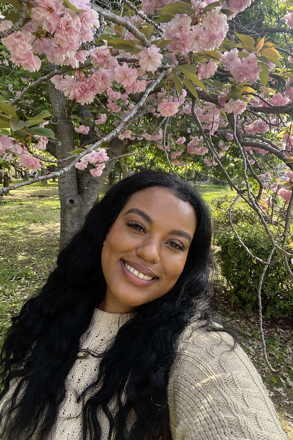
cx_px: 147
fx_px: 293
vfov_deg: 73.7
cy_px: 220
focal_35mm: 24
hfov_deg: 53.1
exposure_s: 1/137
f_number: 2.2
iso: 50
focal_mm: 2.71
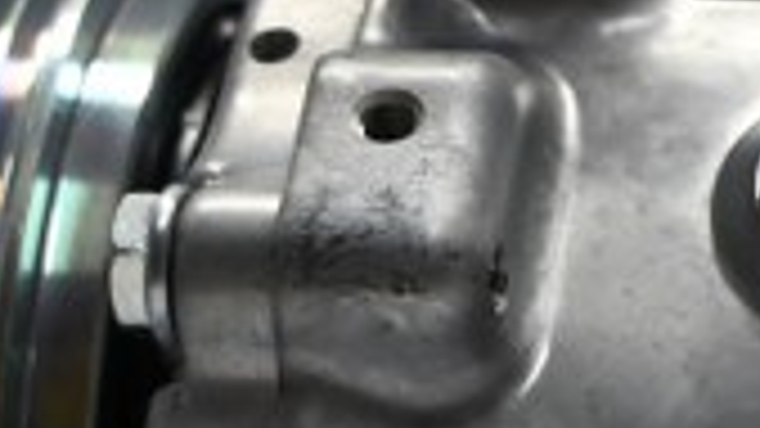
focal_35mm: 185
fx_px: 3737
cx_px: 1012
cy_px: 498
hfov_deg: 11.3
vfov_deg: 6.5
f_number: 4.2
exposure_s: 1/125
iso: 720
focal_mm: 25
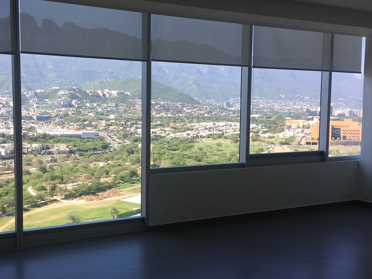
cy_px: 144
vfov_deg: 36.8
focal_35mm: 39
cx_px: 152
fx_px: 419
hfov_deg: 47.6
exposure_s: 1/208
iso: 25
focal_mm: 4.15
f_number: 2.2
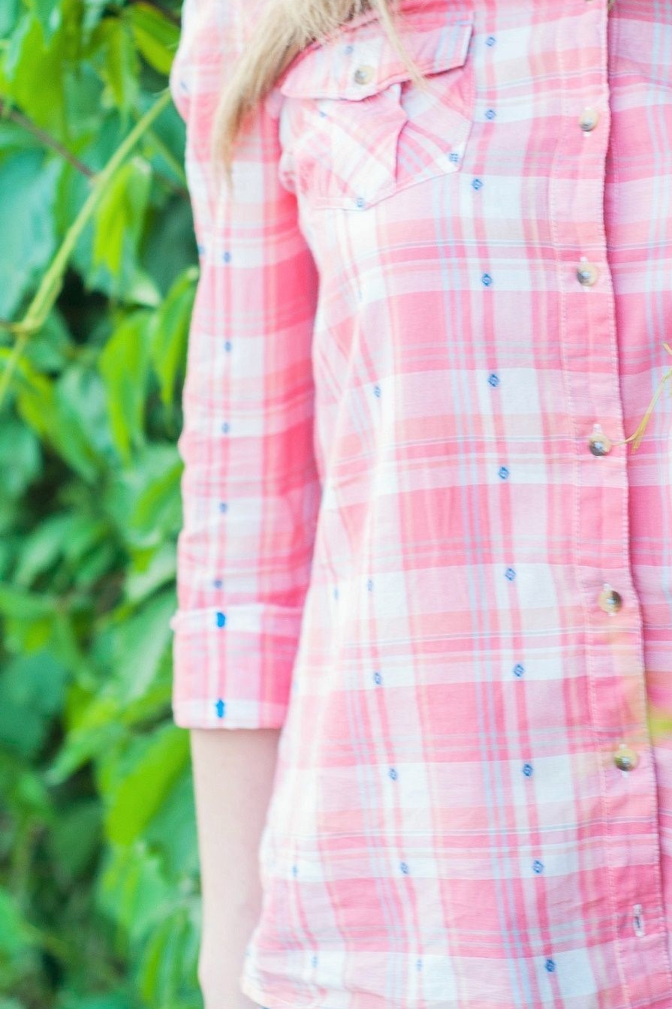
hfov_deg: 12.0
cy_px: 289
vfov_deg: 17.9
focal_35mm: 114
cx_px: 490
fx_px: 3194
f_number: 4
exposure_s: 1/60
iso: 200
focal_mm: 50
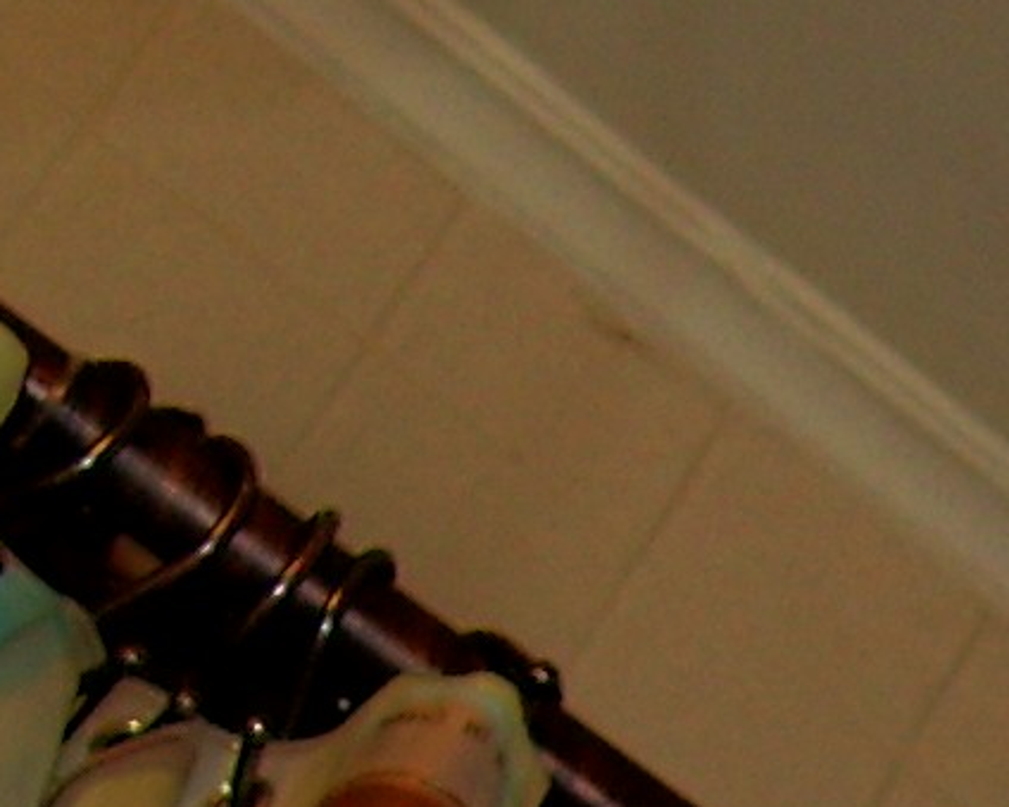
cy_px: 1943
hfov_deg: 9.6
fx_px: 5702
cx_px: 1885
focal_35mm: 191
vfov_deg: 7.5
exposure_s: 1/60
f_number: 2.7
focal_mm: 6
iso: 80
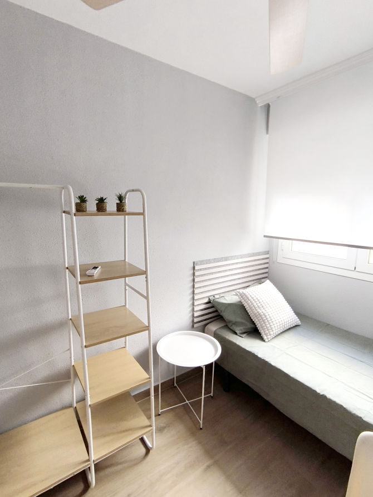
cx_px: 186
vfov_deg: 94.5
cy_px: 248
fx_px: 230
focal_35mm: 16
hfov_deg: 78.1
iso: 125
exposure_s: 1/50
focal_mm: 1.65
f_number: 2.2
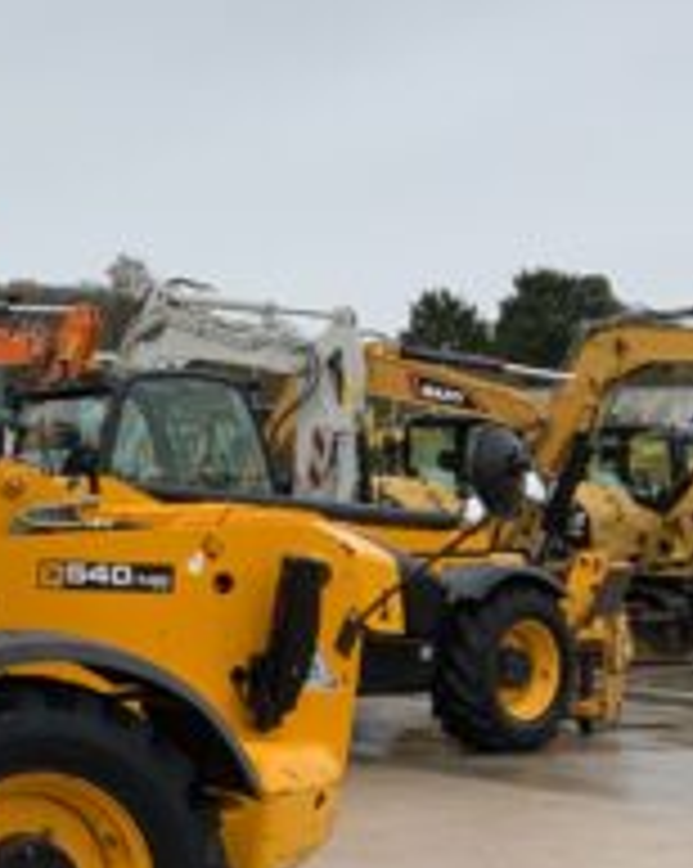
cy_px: 486
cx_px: -495
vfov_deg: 20.4
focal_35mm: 94
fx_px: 2414
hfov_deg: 14.6
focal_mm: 3
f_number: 1.8
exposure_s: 1/122
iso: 50
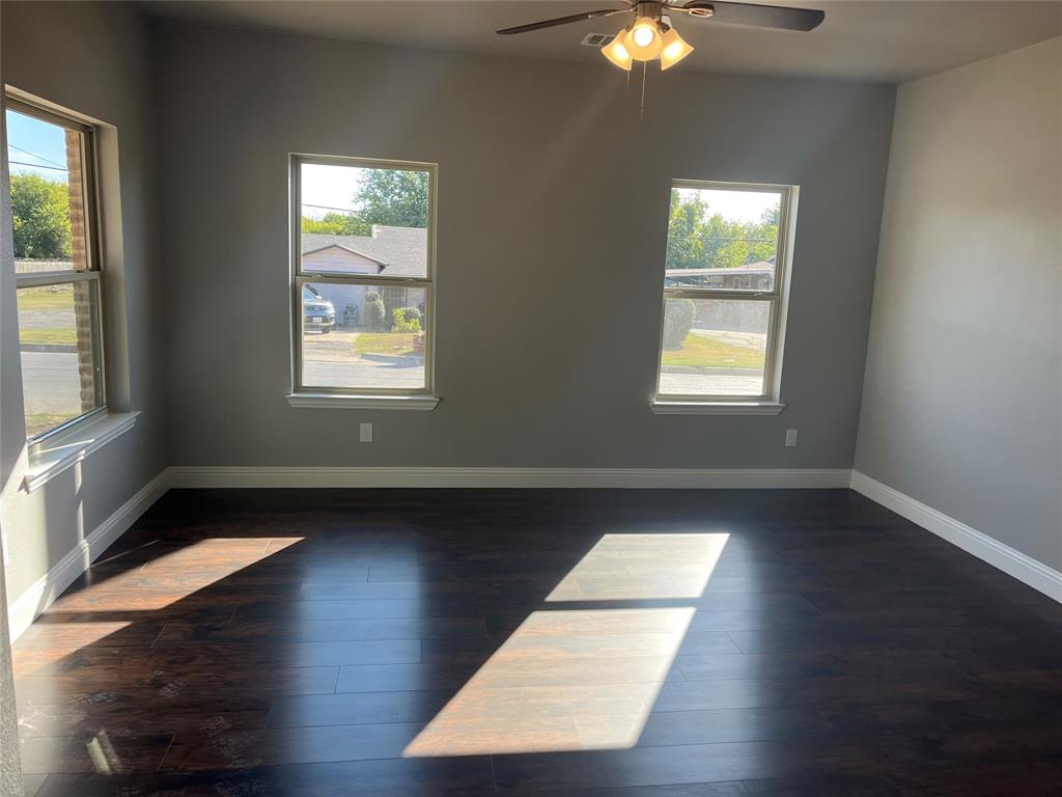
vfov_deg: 53.1
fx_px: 798
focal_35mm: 26
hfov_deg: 67.3
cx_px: 531
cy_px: 398
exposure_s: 1/248
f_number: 1.6
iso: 40
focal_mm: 5.1
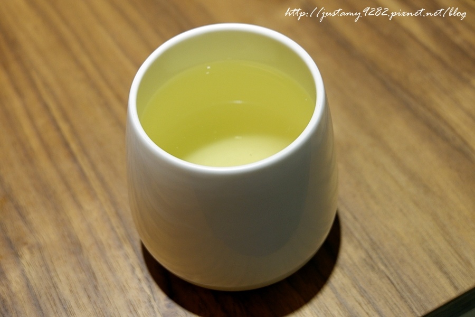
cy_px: 158
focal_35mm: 56
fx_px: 739
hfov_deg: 35.6
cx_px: 238
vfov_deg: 24.2
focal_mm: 37.1
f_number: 5.3
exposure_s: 1/80
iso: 1000
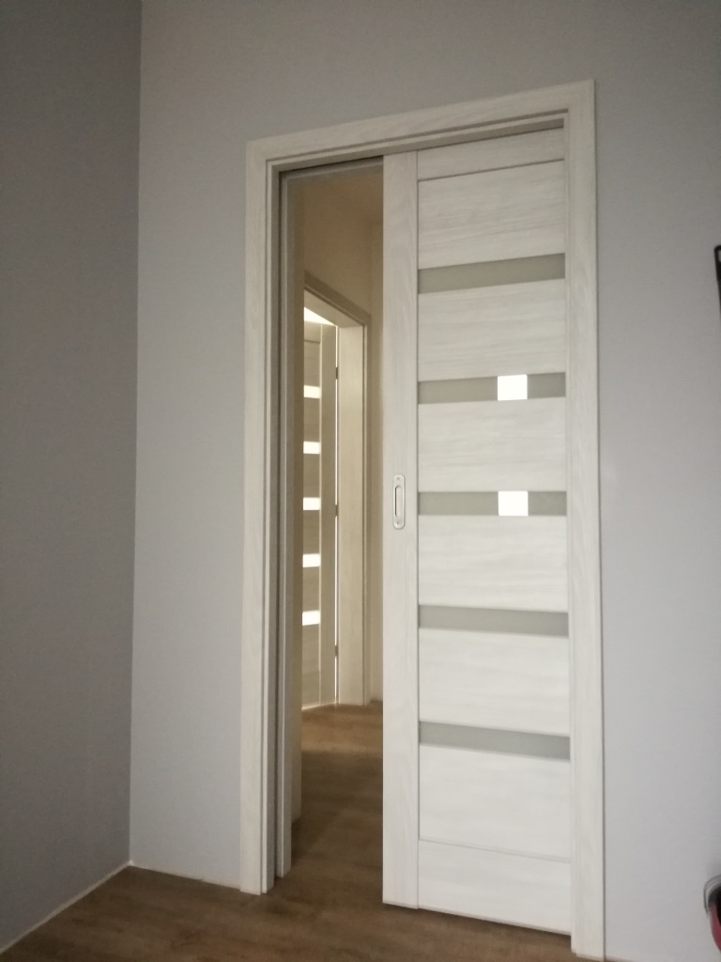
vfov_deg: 65.3
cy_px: 481
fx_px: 750
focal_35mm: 27
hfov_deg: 51.4
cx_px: 360
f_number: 2
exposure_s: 1/20
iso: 500
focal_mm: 3.79
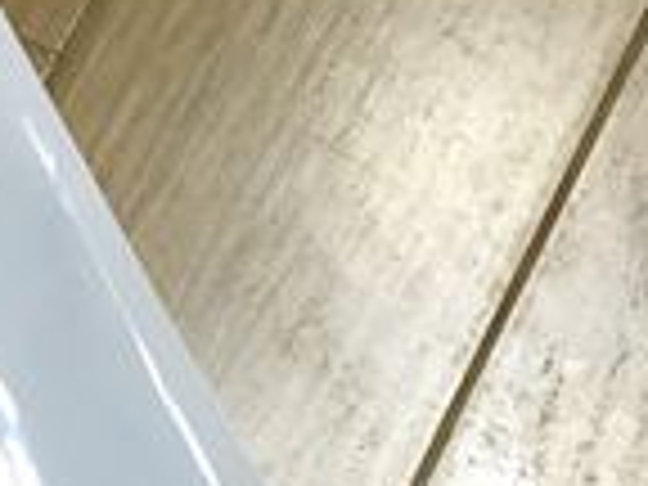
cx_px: 94
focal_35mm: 121
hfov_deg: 16.1
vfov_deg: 11.7
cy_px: 734
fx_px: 2265
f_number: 2.2
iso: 160
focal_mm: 4.15
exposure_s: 1/30
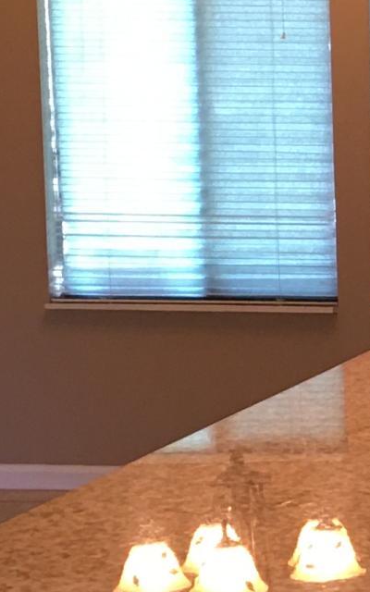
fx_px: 2323
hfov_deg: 8.3
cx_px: 928
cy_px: 404
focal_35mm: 144
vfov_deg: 14.5
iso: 40
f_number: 2.2
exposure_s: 1/15
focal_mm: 4.15
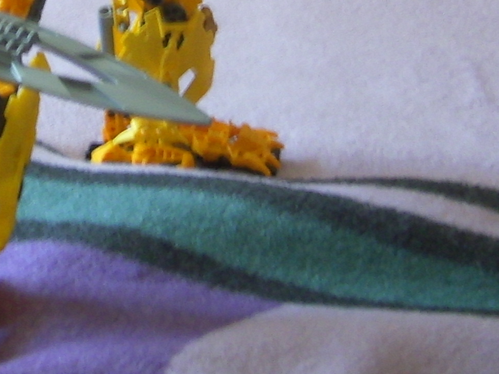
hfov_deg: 19.0
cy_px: -124
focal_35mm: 102
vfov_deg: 13.9
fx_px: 1470
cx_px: 61
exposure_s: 1/4
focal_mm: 5.99
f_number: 2.8
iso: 50
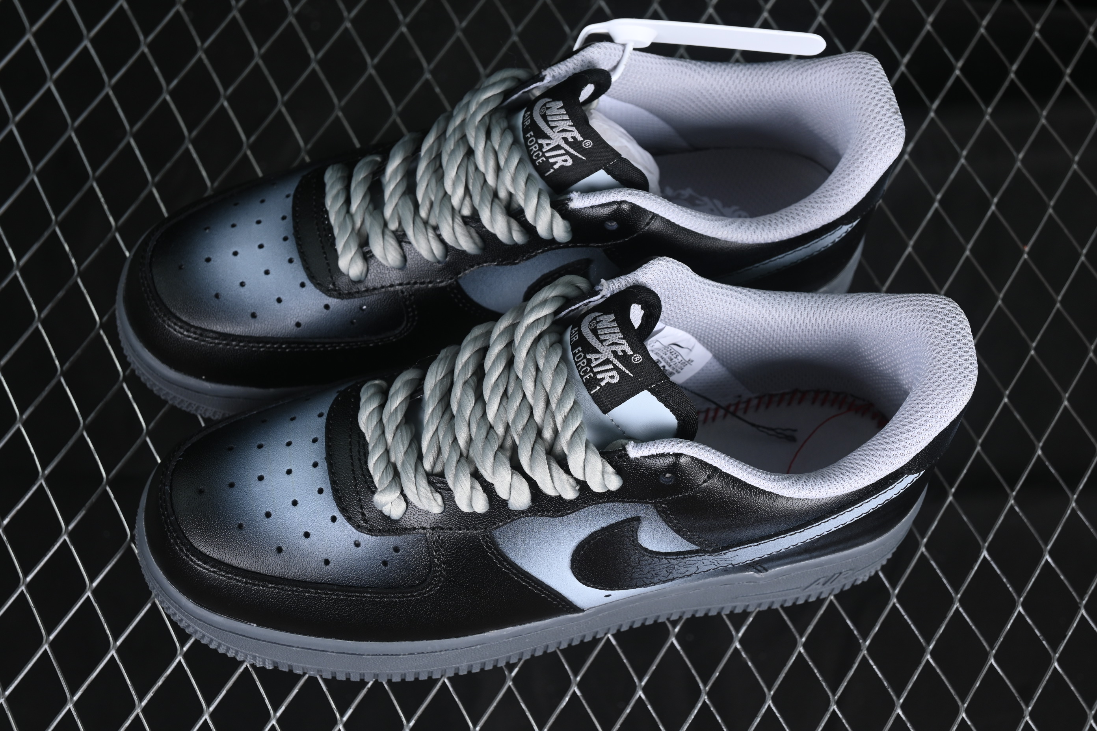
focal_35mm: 75
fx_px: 2285
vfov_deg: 18.2
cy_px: 366
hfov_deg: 27.0
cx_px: 548
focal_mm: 50
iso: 160
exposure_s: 1/50
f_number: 6.3
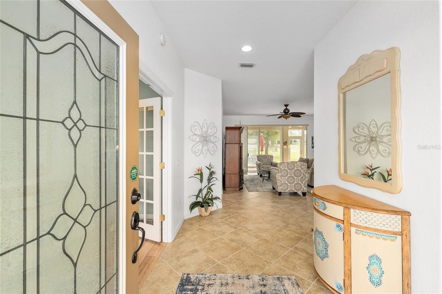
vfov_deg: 73.7
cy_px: 147
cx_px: 221
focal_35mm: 16
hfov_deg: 96.8
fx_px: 196
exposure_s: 1/60
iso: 500
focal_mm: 16
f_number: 8
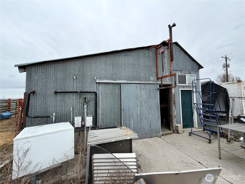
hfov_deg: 102.1
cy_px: 92
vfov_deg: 85.7
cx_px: 122
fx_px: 99
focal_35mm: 14
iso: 40
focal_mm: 2.22
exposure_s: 1/531
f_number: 2.2
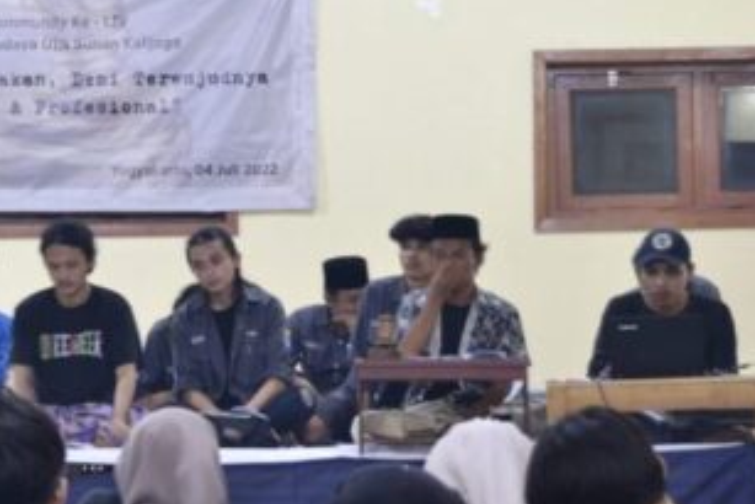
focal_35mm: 162
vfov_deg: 8.5
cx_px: -54
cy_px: 85
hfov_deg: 12.5
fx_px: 3399
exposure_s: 1/6
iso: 800
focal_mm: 50
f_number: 5.6
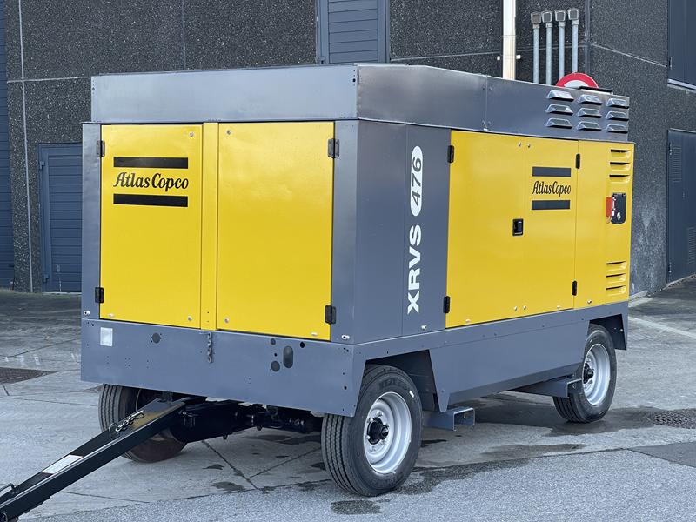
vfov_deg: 22.9
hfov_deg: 30.3
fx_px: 1287
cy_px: 261
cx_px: 348
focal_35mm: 64
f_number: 2.2
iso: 25
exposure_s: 1/99
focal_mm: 7.5
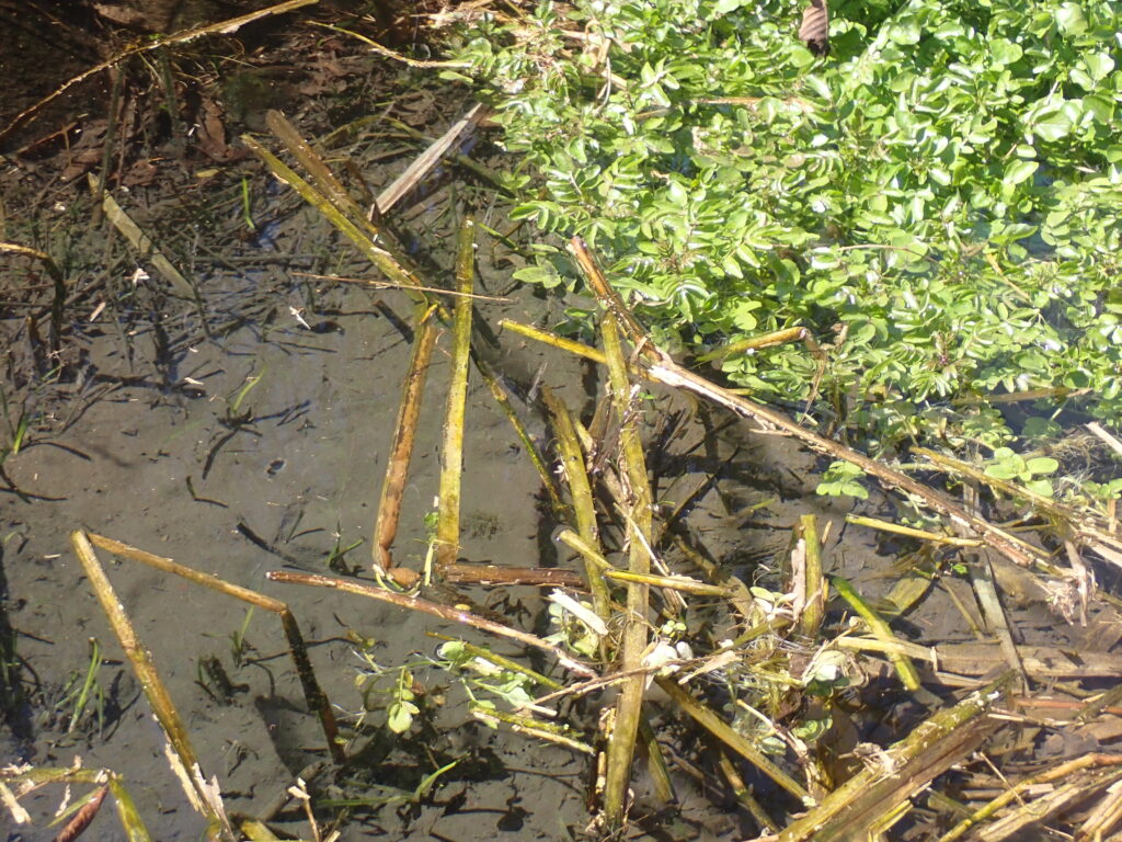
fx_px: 2172
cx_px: 561
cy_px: 421
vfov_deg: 21.9
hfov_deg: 29.0
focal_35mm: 67
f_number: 3.8
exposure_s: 1/250
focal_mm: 11.88
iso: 100
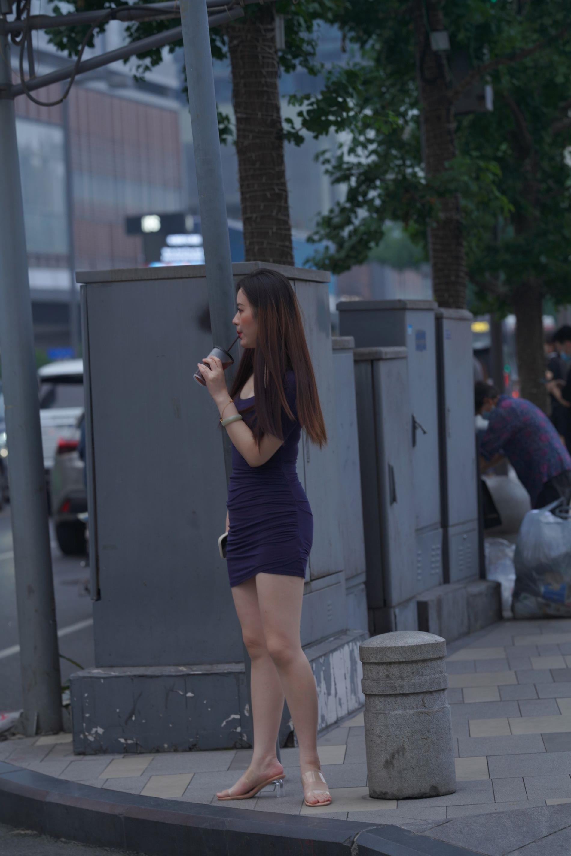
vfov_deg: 15.2
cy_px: 428
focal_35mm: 135
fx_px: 3212
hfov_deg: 10.2
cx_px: 286
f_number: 4.5
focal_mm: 135
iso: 500
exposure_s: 1/500
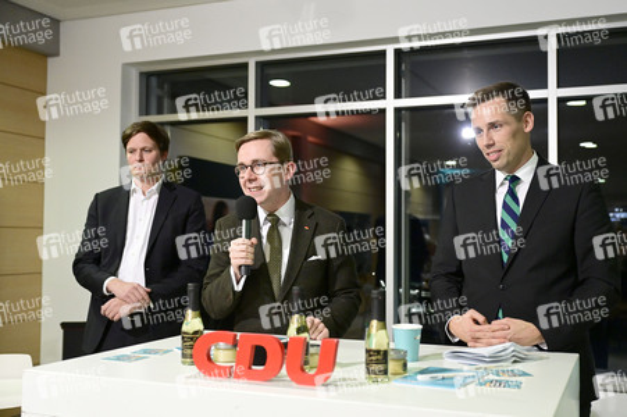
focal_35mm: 39
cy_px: 208
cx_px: 314
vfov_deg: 34.2
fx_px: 679
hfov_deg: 49.6
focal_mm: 39
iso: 6400
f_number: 3.2
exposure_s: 1/400
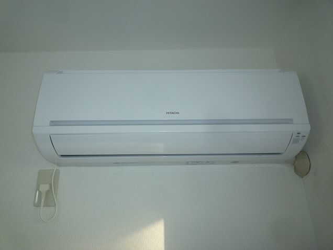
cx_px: 166
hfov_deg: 69.4
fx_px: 240
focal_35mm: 25
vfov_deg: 54.9
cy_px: 125
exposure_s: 1/30
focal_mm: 4.4
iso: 100
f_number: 2.8
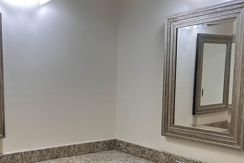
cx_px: 78
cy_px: 124
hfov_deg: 44.6
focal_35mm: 43
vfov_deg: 30.6
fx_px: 291
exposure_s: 1/120
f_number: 1.78
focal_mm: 6.86
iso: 100
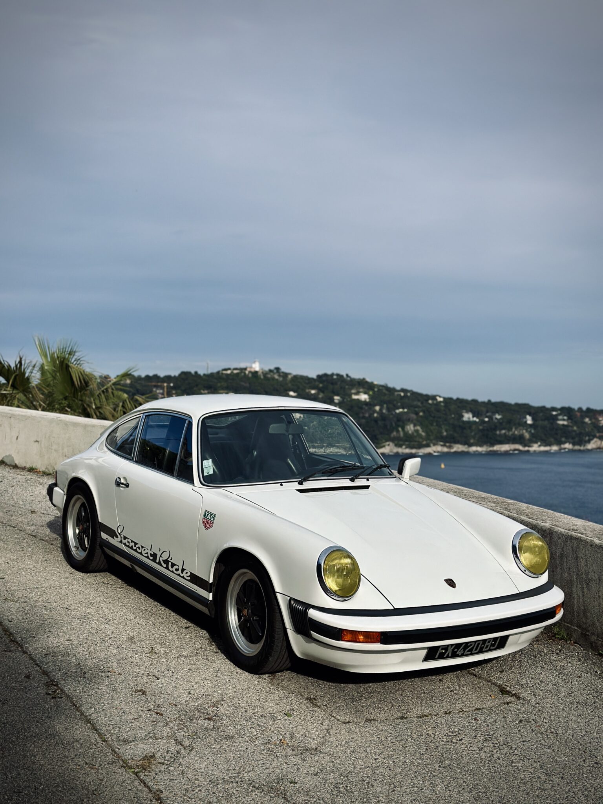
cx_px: 302
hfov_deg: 30.3
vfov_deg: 39.7
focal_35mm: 48
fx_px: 1115
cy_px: 402
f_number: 1.78
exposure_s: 1/7092
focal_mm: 6.86
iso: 80
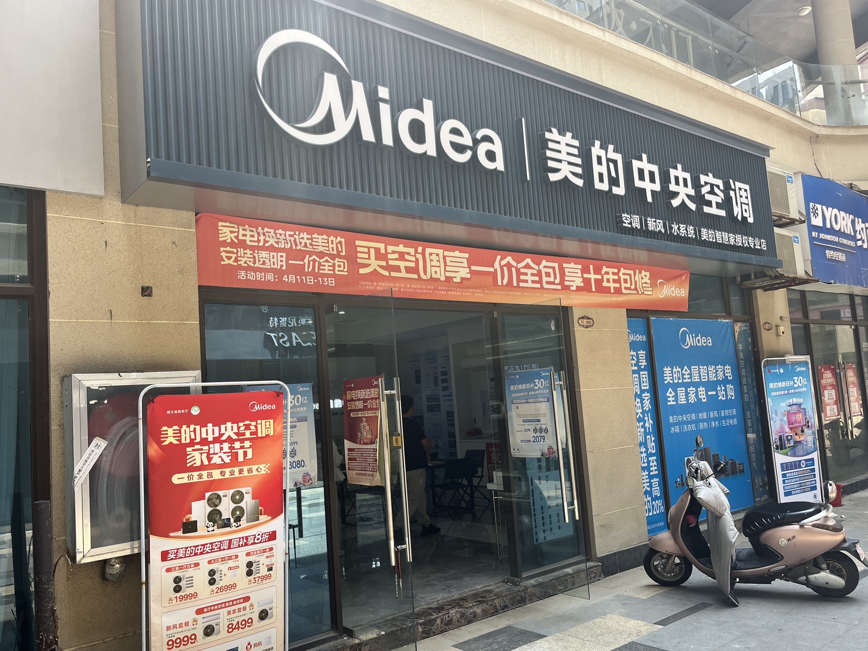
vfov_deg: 51.3
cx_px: 427
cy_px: 335
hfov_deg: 65.3
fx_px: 677
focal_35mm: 27
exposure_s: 1/542
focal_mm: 5.1
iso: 50
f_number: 1.6
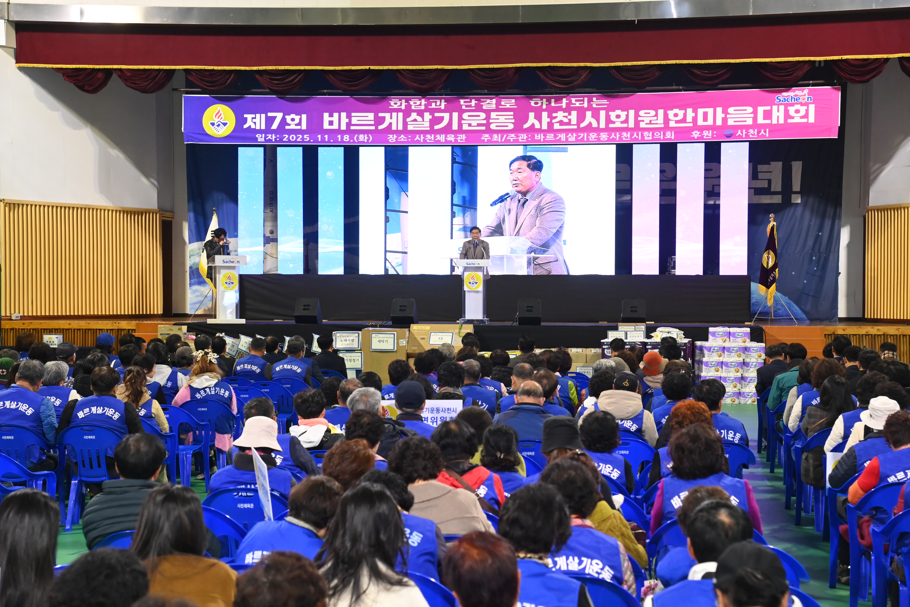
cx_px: 455
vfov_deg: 20.6
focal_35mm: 66
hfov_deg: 30.5
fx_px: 1668
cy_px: 304
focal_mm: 66
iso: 4000
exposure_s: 1/250
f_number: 6.3
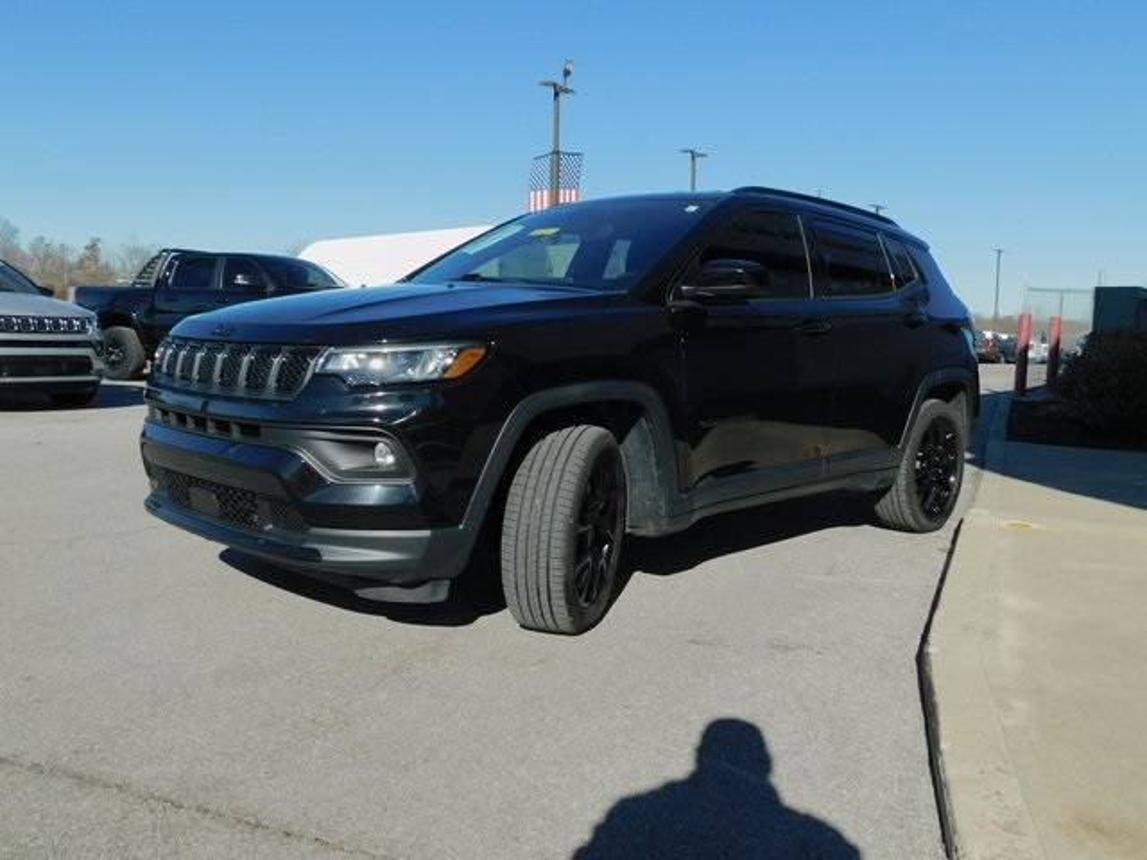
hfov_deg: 60.0
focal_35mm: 30
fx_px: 994
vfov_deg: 46.8
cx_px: 574
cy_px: 430
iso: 125
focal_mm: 5.3
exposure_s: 1/500
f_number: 6.4
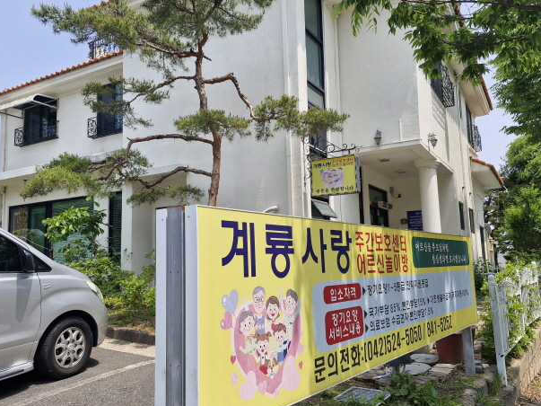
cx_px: 251
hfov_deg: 61.6
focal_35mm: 29
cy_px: 199
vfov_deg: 48.2
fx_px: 453
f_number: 1.8
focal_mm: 5.54
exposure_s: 1/1652
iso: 50
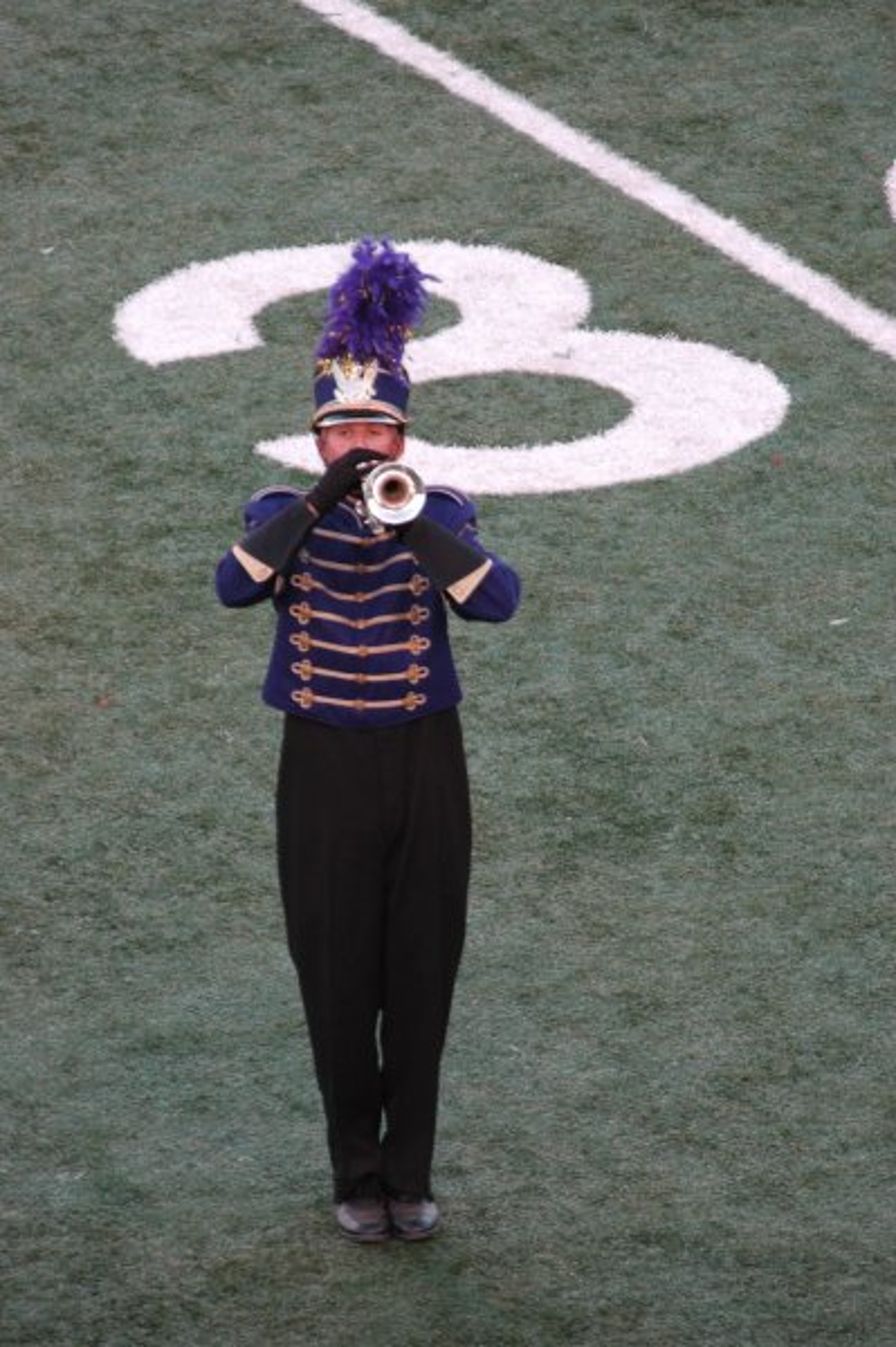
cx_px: 448
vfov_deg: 3.4
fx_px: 22437
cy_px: 674
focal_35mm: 600
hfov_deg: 2.3
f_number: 5.6
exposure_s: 1/60
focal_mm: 400
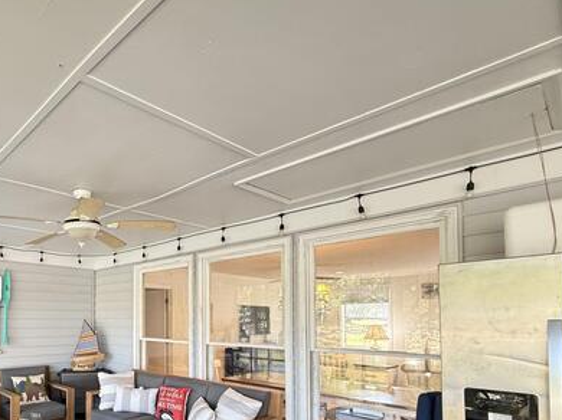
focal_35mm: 23
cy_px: 308
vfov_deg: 56.3
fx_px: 373
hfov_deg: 67.4
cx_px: 117
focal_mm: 2.22
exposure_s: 1/60
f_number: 2.2
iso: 500
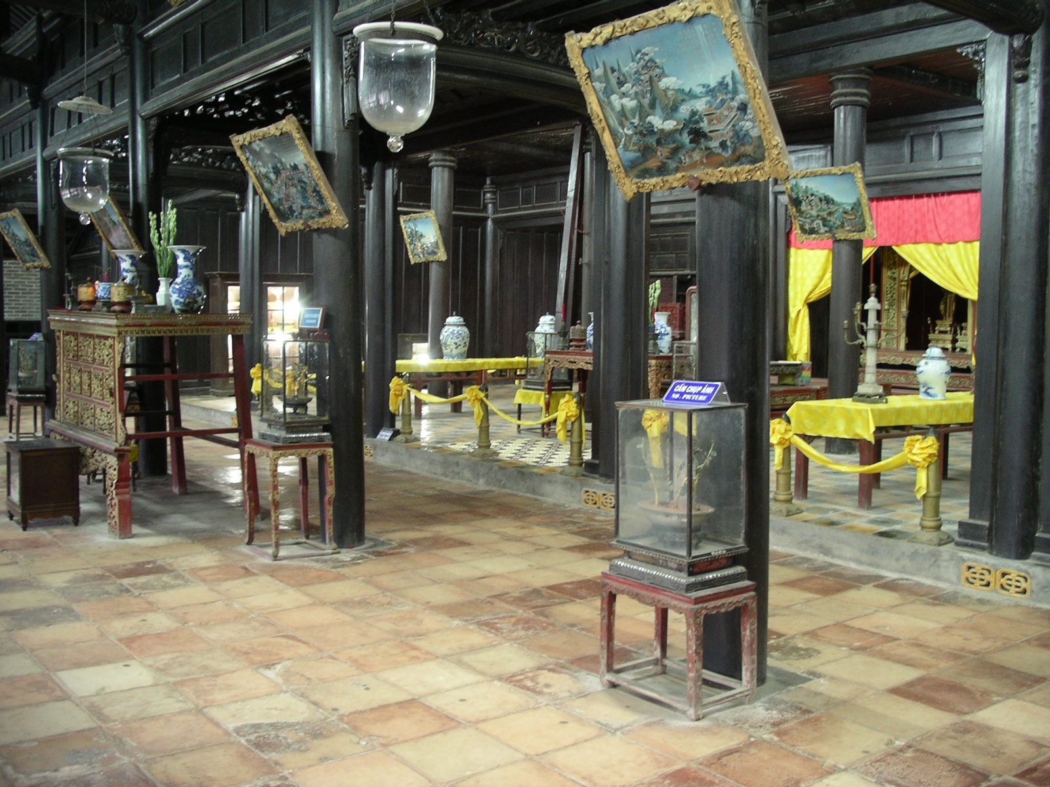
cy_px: 394
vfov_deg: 38.7
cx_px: 525
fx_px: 1122
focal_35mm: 37
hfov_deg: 50.1
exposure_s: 1/1.67
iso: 200
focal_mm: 7.8
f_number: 2.8
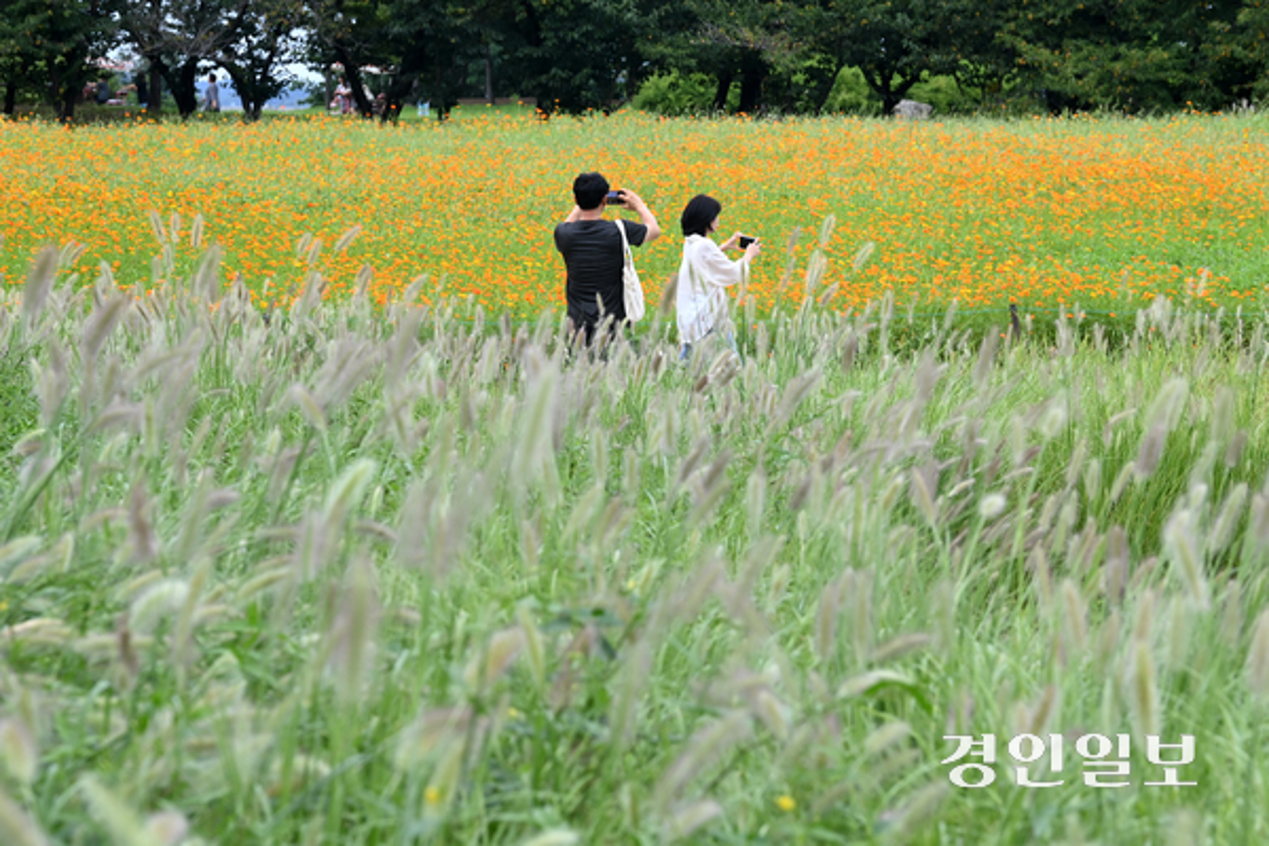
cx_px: 634
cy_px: 423
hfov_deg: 13.7
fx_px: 5287
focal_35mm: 150
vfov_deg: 9.1
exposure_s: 1/200
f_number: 10
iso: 400
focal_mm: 150
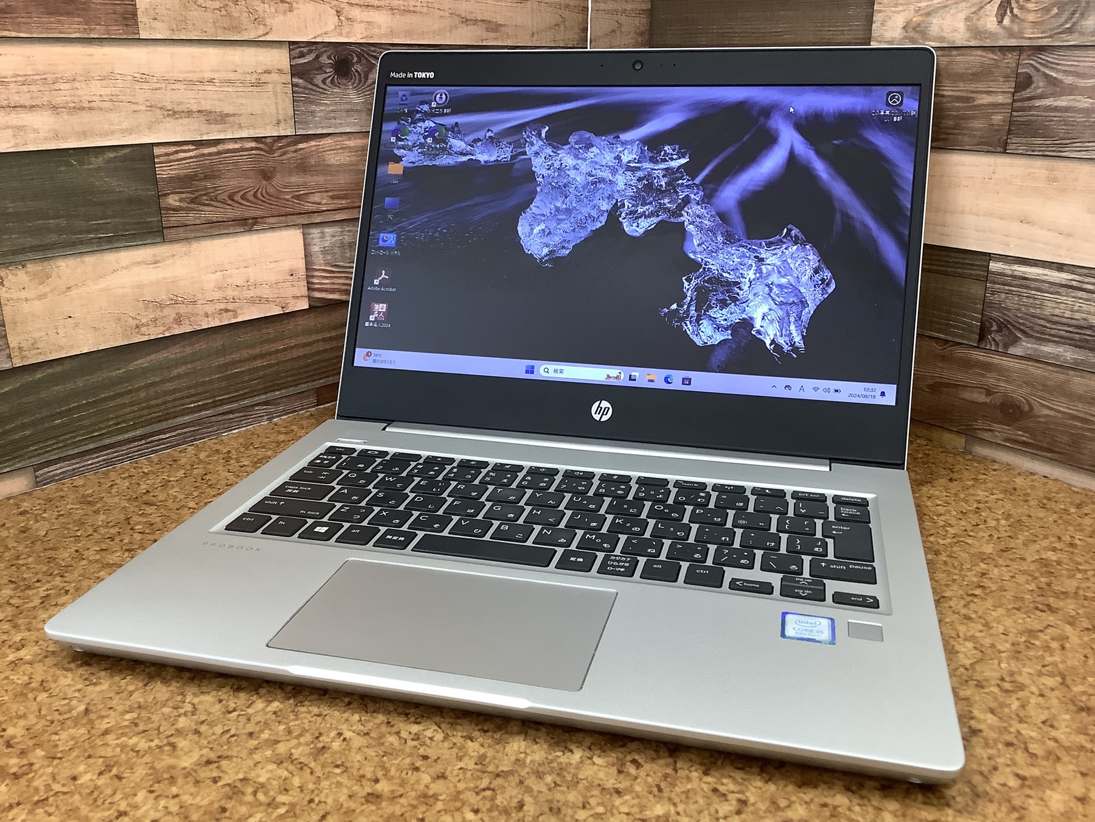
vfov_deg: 45.4
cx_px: 548
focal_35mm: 31
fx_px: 981
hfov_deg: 58.4
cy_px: 411
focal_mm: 3.3
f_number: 2.4
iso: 200
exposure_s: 1/60
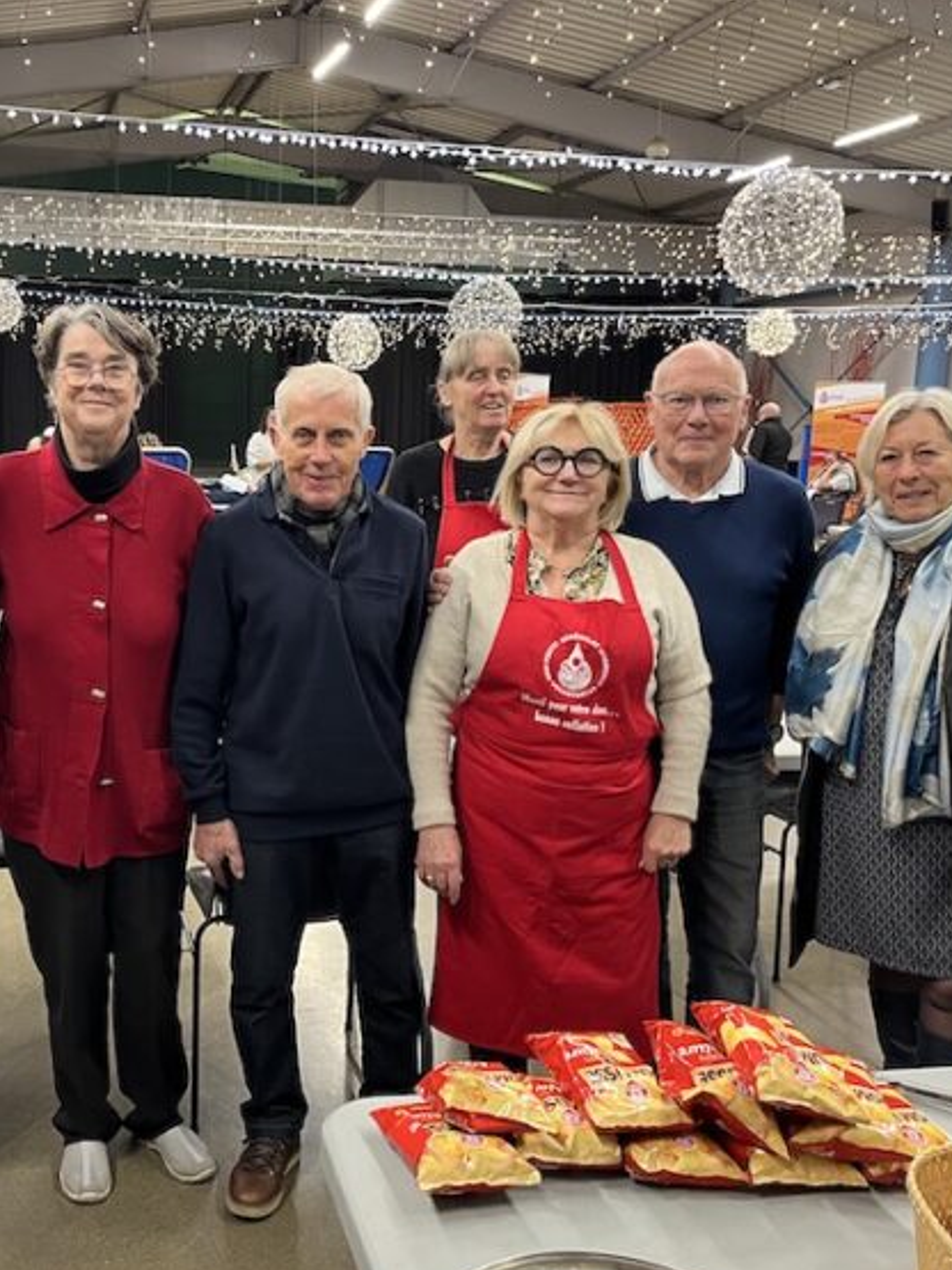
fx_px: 1321
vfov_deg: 51.4
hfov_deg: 38.7
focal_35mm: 36
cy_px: 641
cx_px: 252
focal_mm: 5.1
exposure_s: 1/50
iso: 200
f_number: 1.6
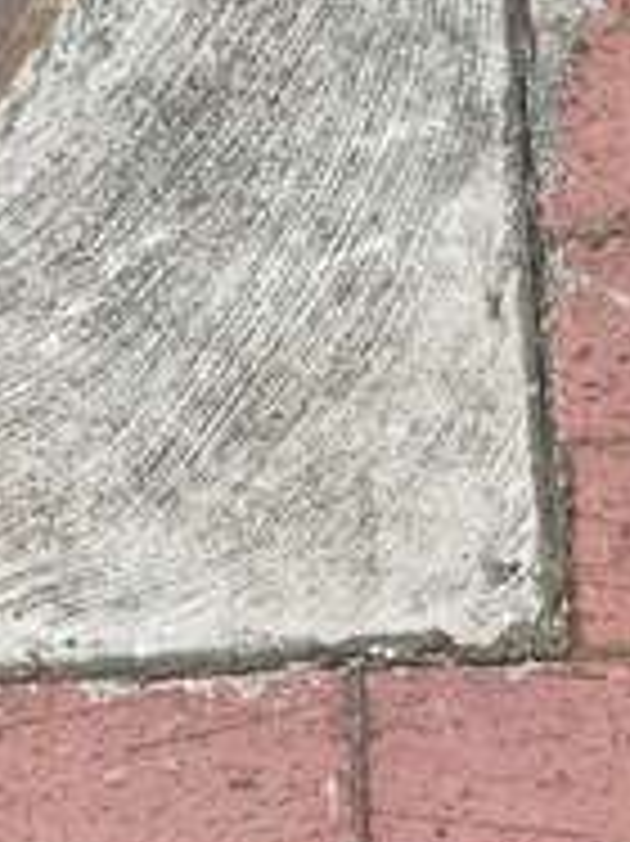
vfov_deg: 17.1
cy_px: -311
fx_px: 2599
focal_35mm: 107
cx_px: -634
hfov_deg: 12.2
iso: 100
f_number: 1.7
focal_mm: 4.25
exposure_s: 1/163
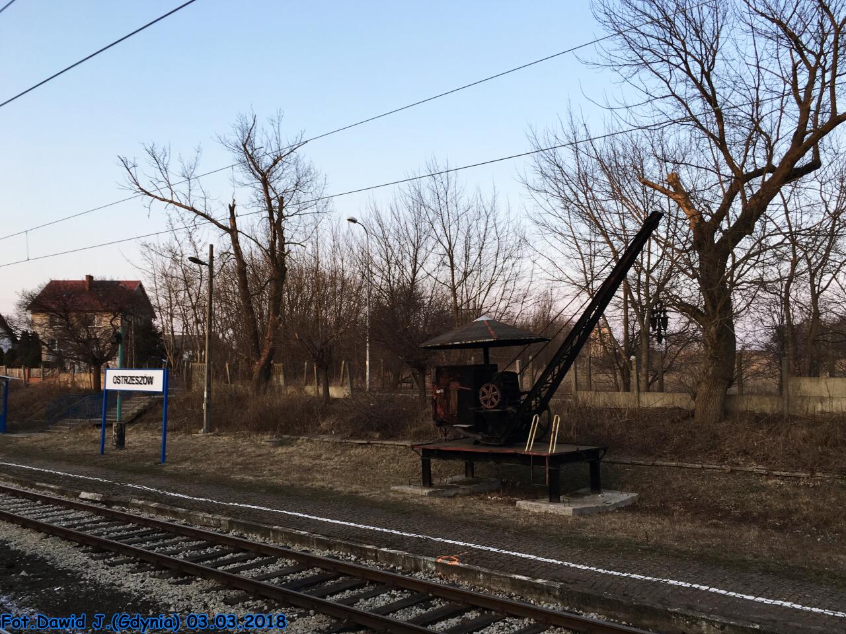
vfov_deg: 48.2
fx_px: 709
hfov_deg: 61.7
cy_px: 317
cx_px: 423
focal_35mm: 29
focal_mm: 4.15
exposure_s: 1/157
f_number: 2.2
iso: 25
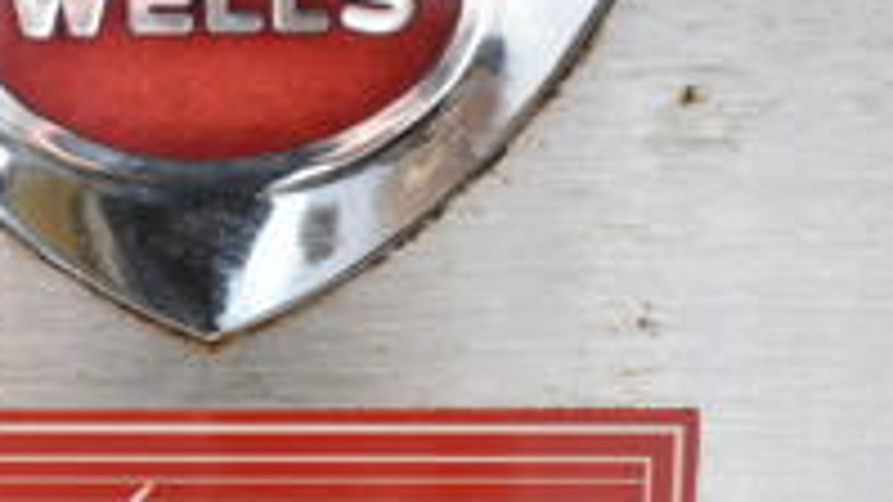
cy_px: 744
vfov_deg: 13.2
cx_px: 153
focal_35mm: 87
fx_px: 2060
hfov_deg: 24.0
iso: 320
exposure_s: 1/30
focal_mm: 18
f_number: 3.5
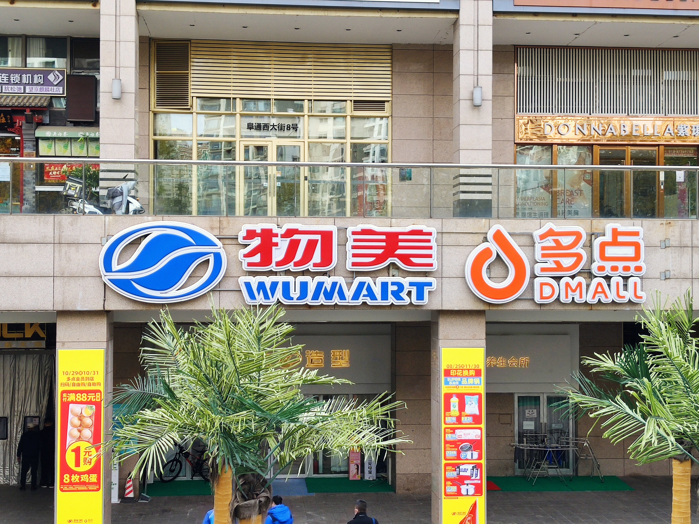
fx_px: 1010
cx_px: 350
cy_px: 262
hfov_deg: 38.2
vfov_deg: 29.1
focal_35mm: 50
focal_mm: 4.75
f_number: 1.75
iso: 112
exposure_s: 1/467
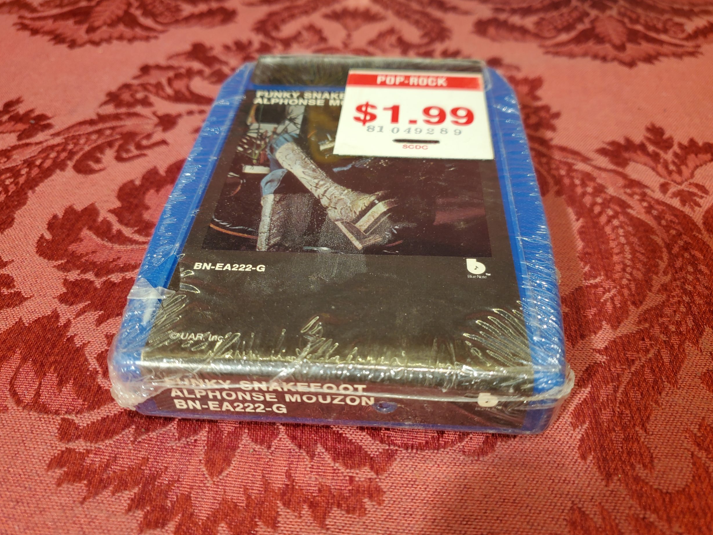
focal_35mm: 27
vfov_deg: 51.4
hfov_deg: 65.3
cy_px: 266
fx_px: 556
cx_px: 357
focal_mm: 4.3
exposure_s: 1/120
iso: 100
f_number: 1.5
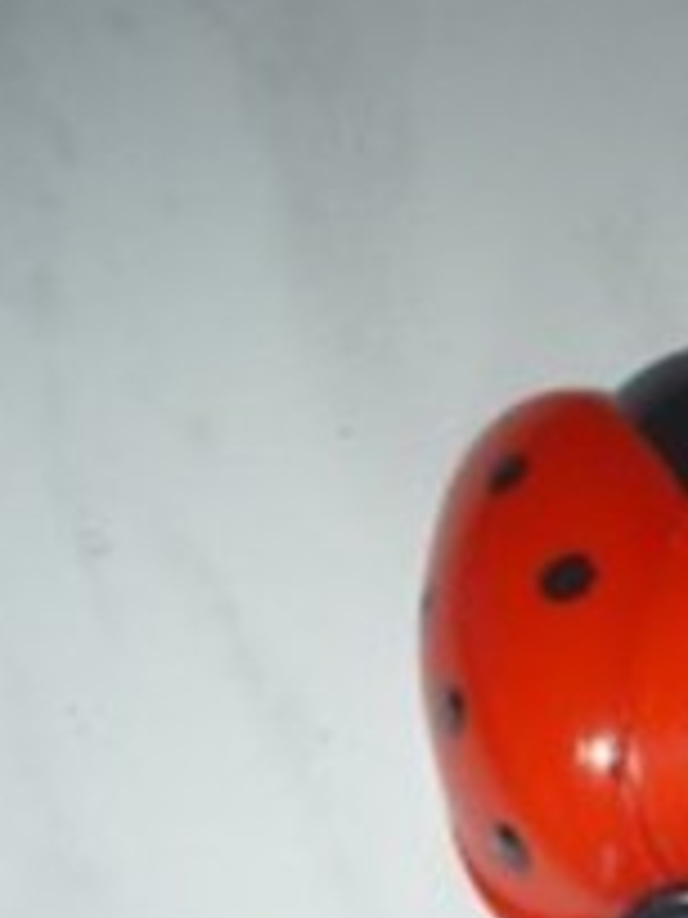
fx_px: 1749
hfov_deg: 21.5
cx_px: 677
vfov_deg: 28.2
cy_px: 846
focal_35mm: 66
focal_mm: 5.2
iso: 100
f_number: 4
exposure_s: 1/30
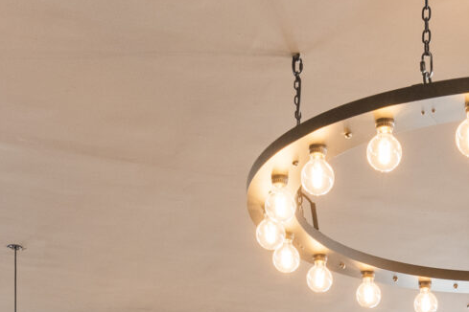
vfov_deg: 13.5
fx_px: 1159
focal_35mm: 89
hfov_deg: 22.3
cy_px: 598
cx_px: 429
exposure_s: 1/4
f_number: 7.1
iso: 1250
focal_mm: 17
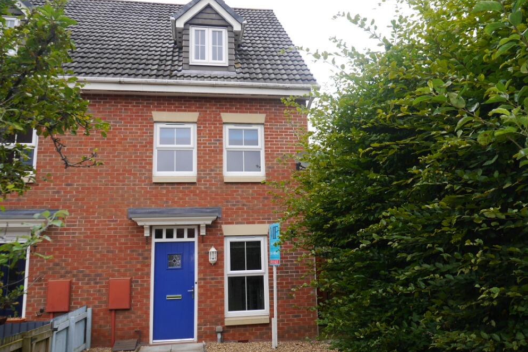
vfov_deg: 43.6
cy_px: 158
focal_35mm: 30
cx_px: 269
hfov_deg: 61.9
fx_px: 440
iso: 160
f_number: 4.5
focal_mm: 14
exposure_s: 1/125
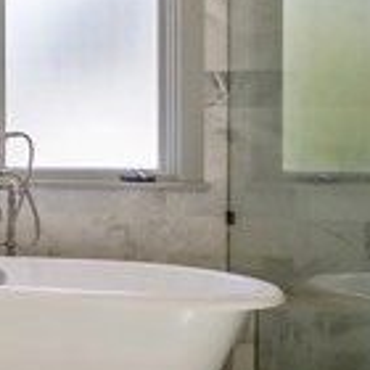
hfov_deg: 16.5
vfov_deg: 24.5
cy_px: 127
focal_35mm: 70
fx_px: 847
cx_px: -426
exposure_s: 1/125
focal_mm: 18
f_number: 8
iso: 125
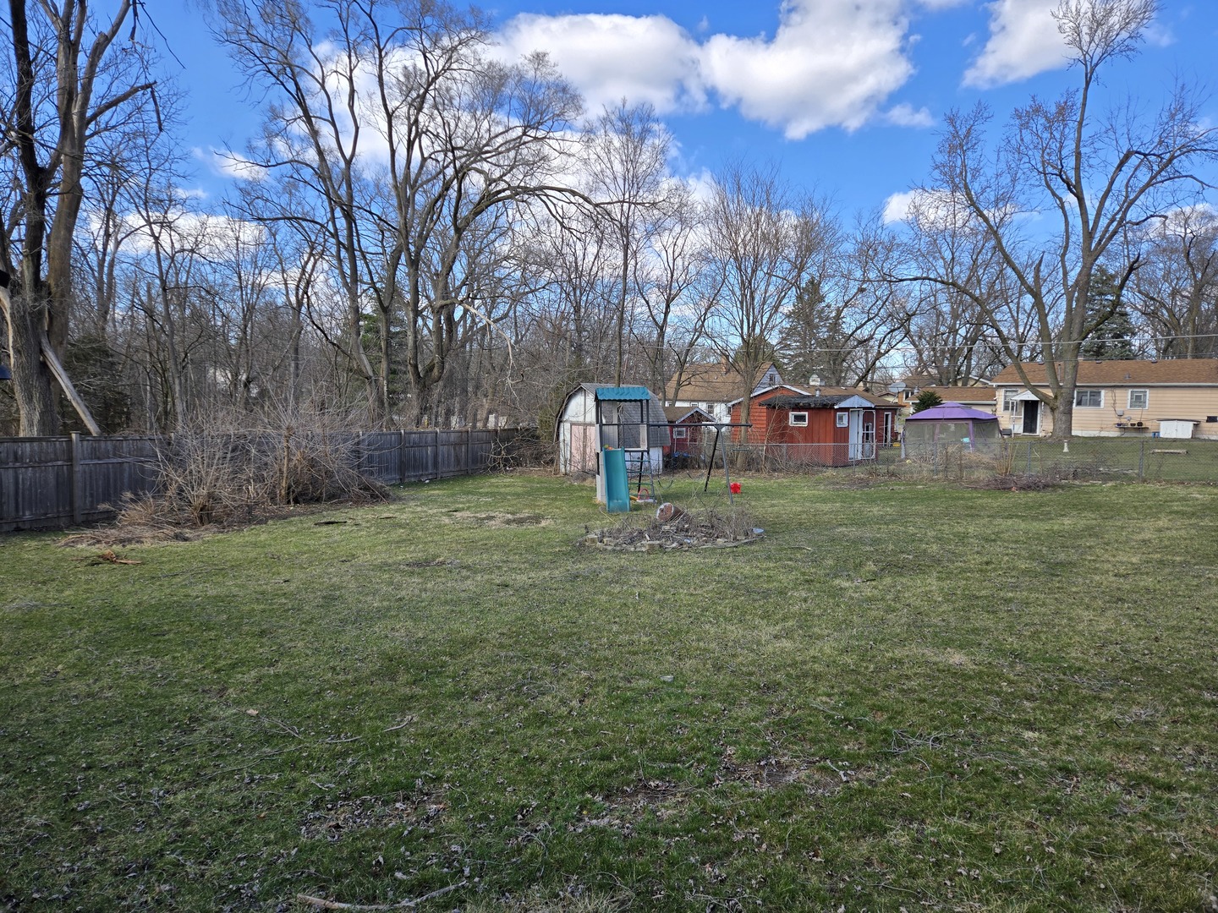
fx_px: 809
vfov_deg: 58.9
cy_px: 456
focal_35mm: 23
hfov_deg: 73.9
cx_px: 609
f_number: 1.8
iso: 25
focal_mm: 5.4
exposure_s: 1/829
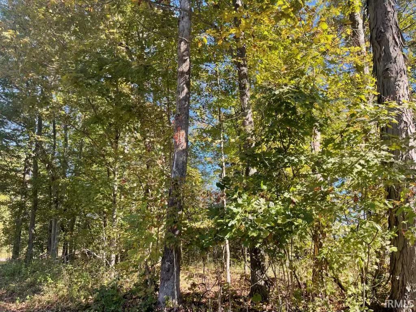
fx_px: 300
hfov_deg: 69.4
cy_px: 156
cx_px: 208
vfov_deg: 54.9
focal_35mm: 25
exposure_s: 1/329
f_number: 1.6
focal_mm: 5.1
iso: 32
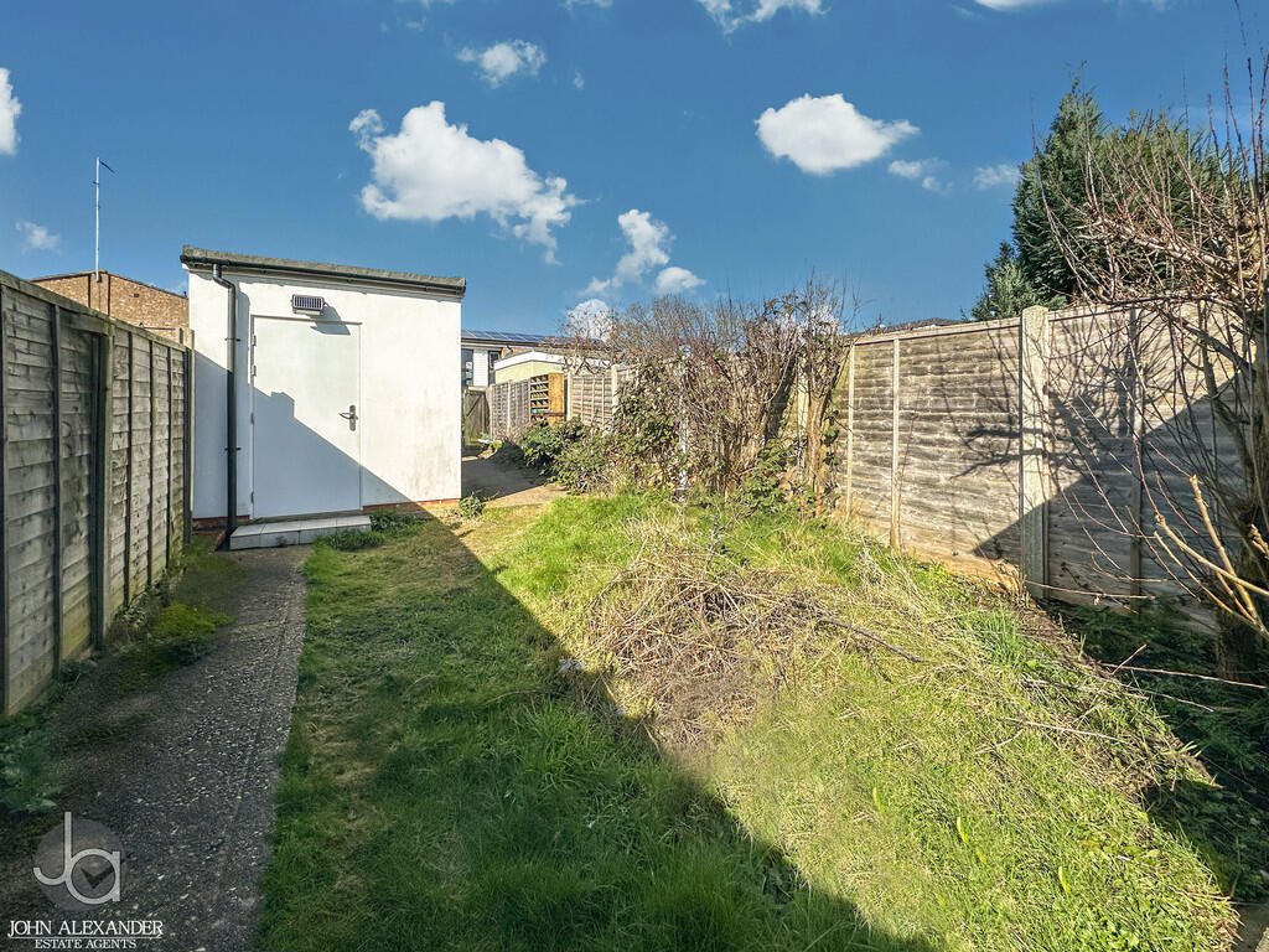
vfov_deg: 85.7
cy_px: 476
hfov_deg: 102.1
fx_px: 513
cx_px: 634
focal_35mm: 14
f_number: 2.2
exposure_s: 1/3000
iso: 50
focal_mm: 2.22
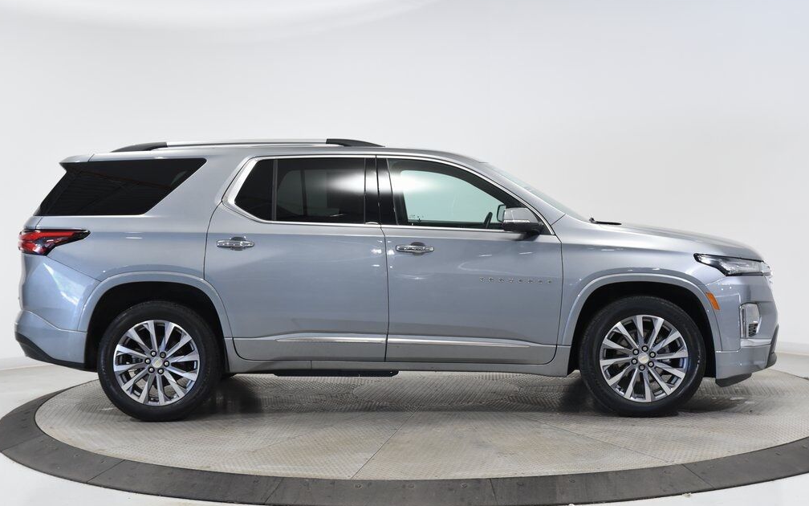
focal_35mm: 57
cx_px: 402
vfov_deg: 22.7
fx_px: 1257
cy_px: 237
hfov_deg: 35.7
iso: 1600
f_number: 4.5
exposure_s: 1/80
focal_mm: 55
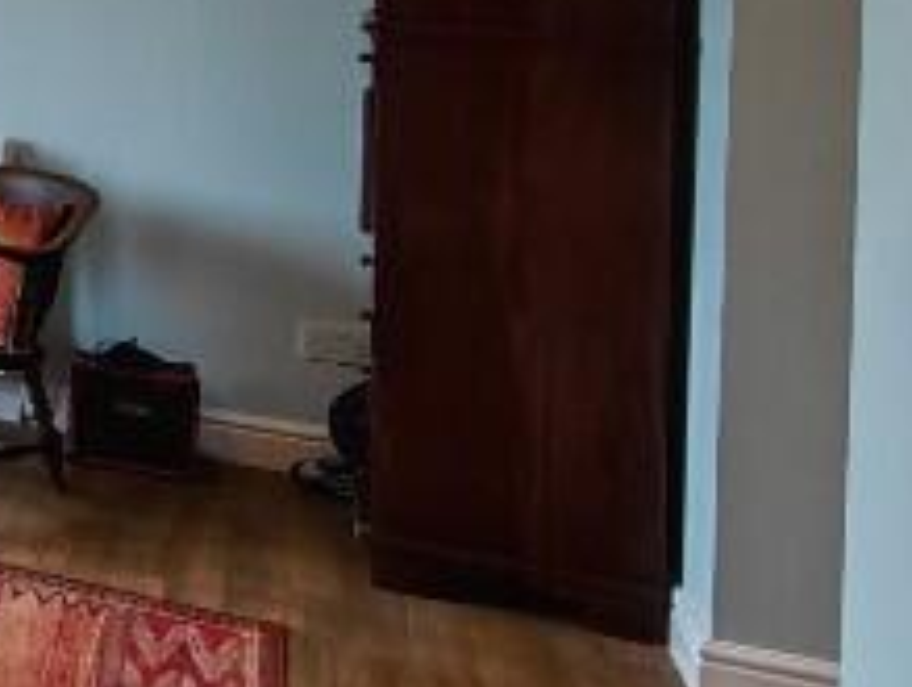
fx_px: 1478
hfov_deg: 20.8
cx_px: -795
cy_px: -96
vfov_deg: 24.2
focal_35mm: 56
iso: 100
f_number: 2
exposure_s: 1/50
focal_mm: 1.82
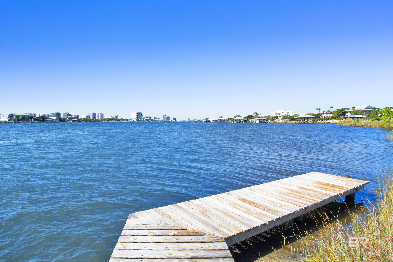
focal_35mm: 20
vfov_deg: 61.9
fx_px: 218
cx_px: 176
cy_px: 121
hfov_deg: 83.7
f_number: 11
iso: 200
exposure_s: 1/200
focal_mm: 18
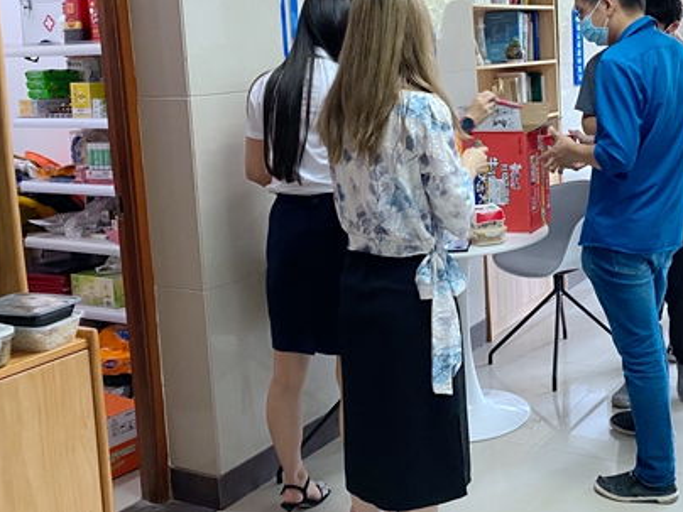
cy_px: 156
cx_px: 565
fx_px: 888
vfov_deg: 31.8
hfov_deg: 40.0
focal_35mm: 45
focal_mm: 4.25
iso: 100
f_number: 1.8
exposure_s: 1/50
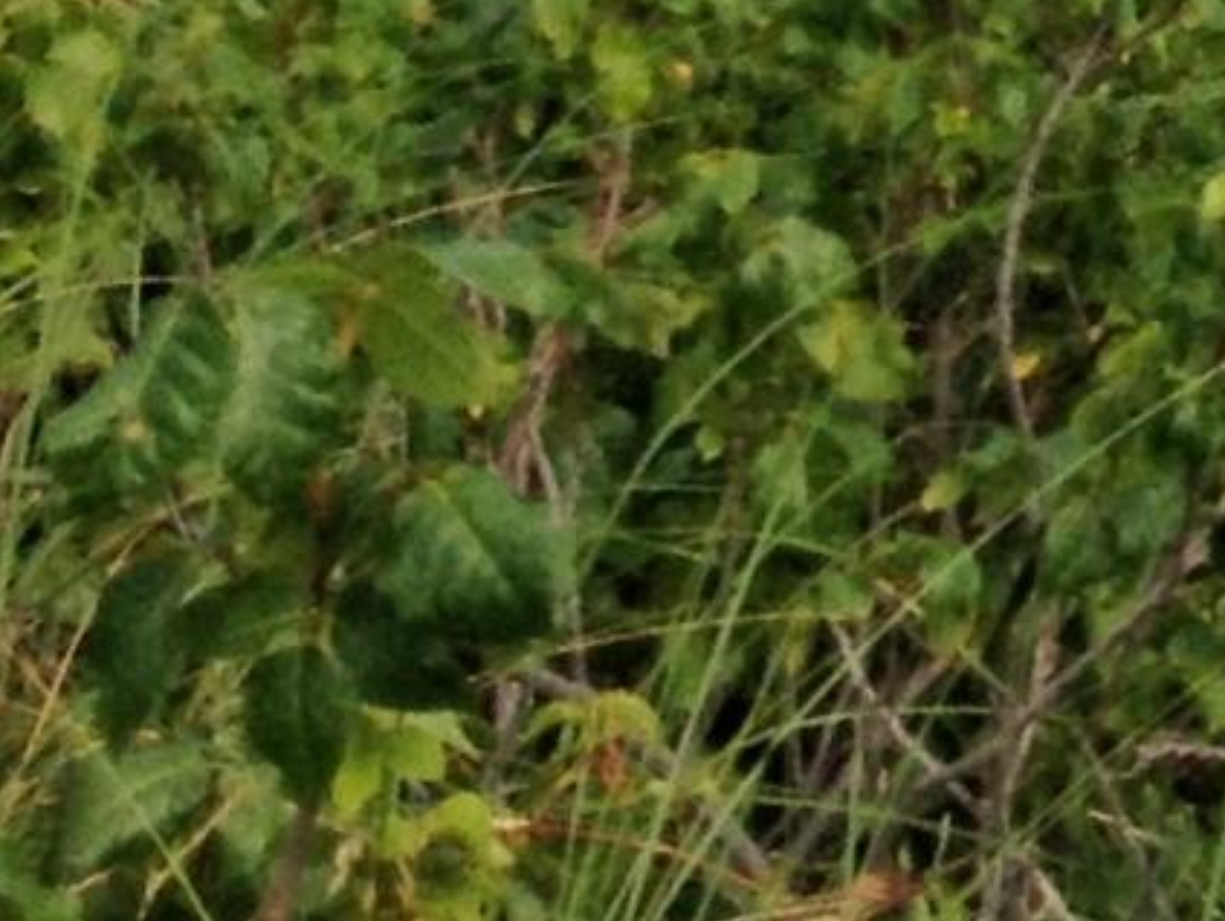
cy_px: -1587
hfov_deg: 7.0
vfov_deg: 5.7
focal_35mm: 248
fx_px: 8784
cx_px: 3924
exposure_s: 1/1346
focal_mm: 4.28
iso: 64
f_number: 2.4
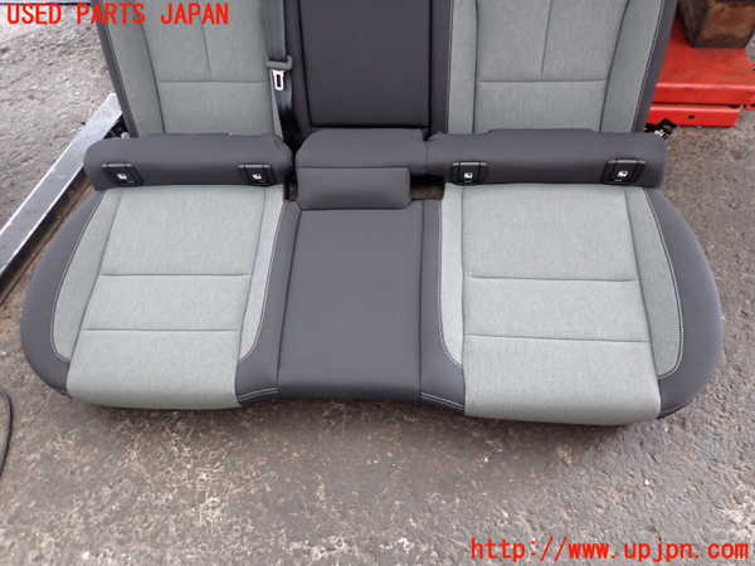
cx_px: 378
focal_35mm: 25
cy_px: 283
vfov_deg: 54.9
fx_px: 545
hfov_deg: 69.4
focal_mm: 4.5
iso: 400
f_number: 2
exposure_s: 1/30
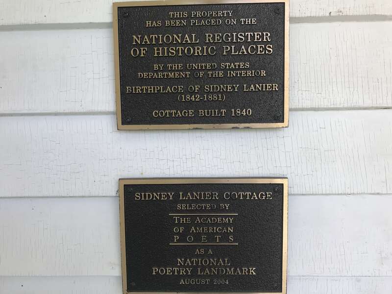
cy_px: 147
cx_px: 196
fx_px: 317
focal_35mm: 28
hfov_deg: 63.4
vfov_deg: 49.7
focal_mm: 3.99
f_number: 1.8
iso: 20
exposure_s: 1/223
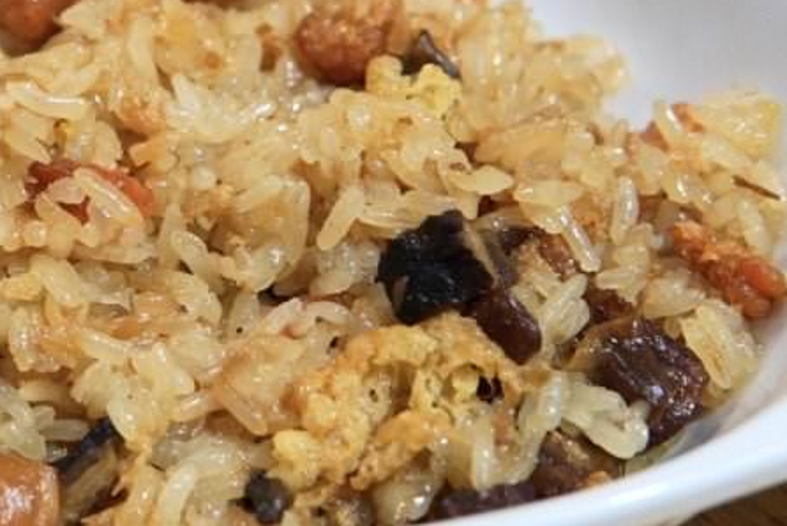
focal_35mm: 101
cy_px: 157
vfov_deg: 13.5
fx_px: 2209
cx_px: 32
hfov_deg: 19.7
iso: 500
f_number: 4
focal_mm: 30
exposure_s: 1/60
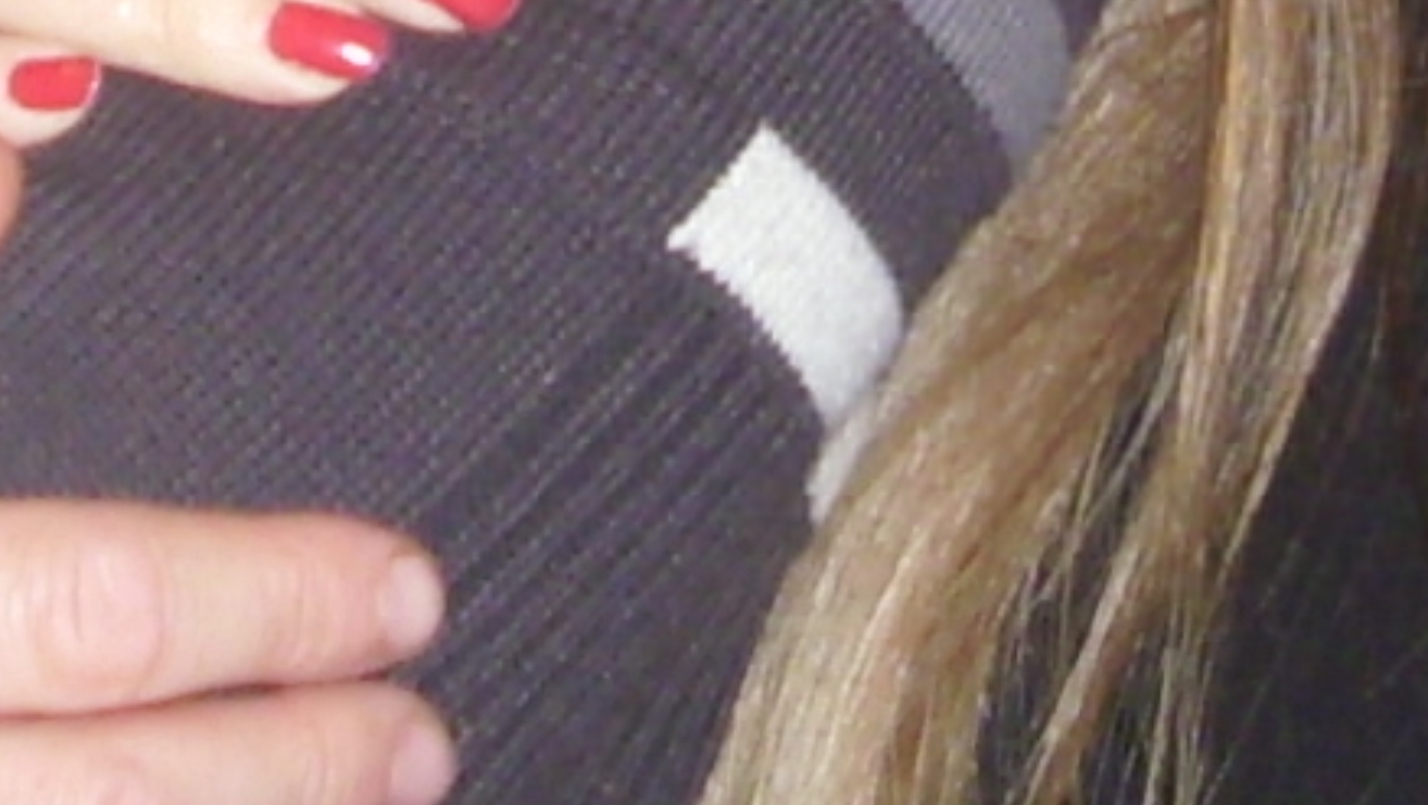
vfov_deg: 5.3
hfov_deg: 9.9
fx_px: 8222
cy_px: -1512
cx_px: 486
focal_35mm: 217
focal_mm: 6.2
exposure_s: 1/30
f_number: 2.8
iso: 100
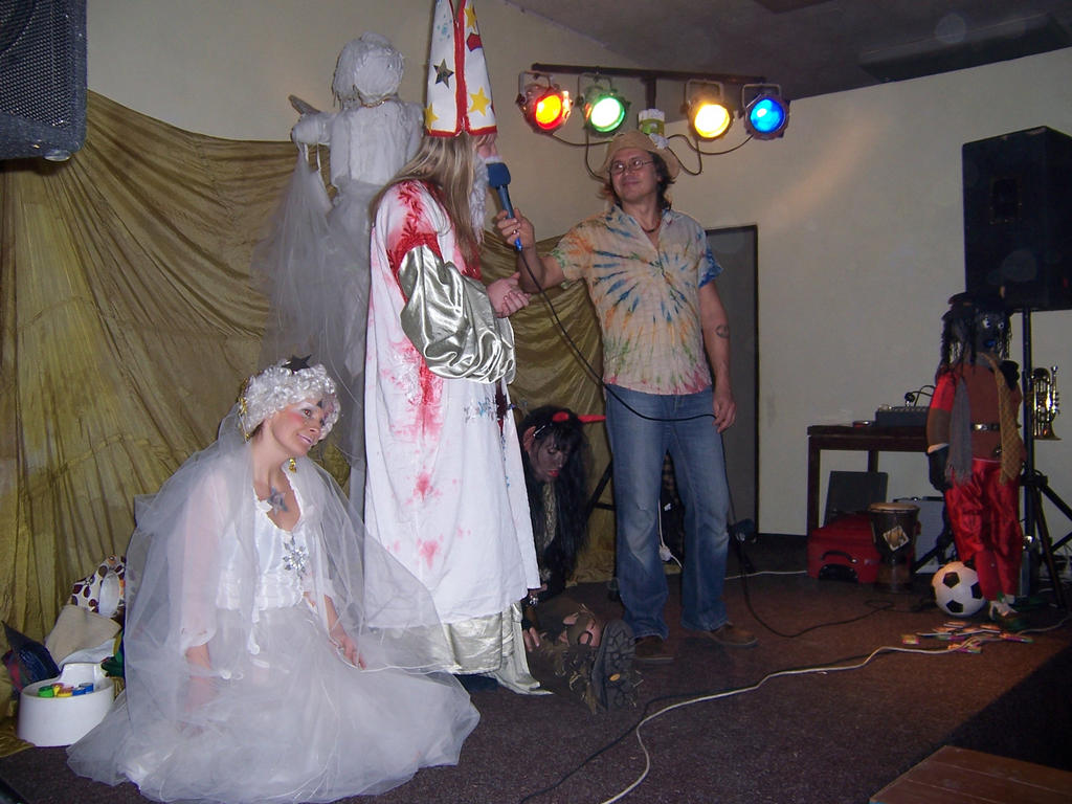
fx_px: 1022
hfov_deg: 55.4
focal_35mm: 33
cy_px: 402
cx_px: 536
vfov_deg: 42.9
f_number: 2.8
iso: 80
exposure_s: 1/60
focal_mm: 5.5
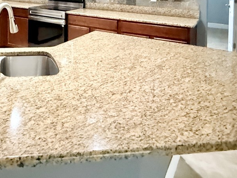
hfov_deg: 46.9
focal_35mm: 37
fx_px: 253
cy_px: -18
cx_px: 40
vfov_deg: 33.7
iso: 1600
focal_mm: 2.22
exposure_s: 1/60
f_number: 2.2
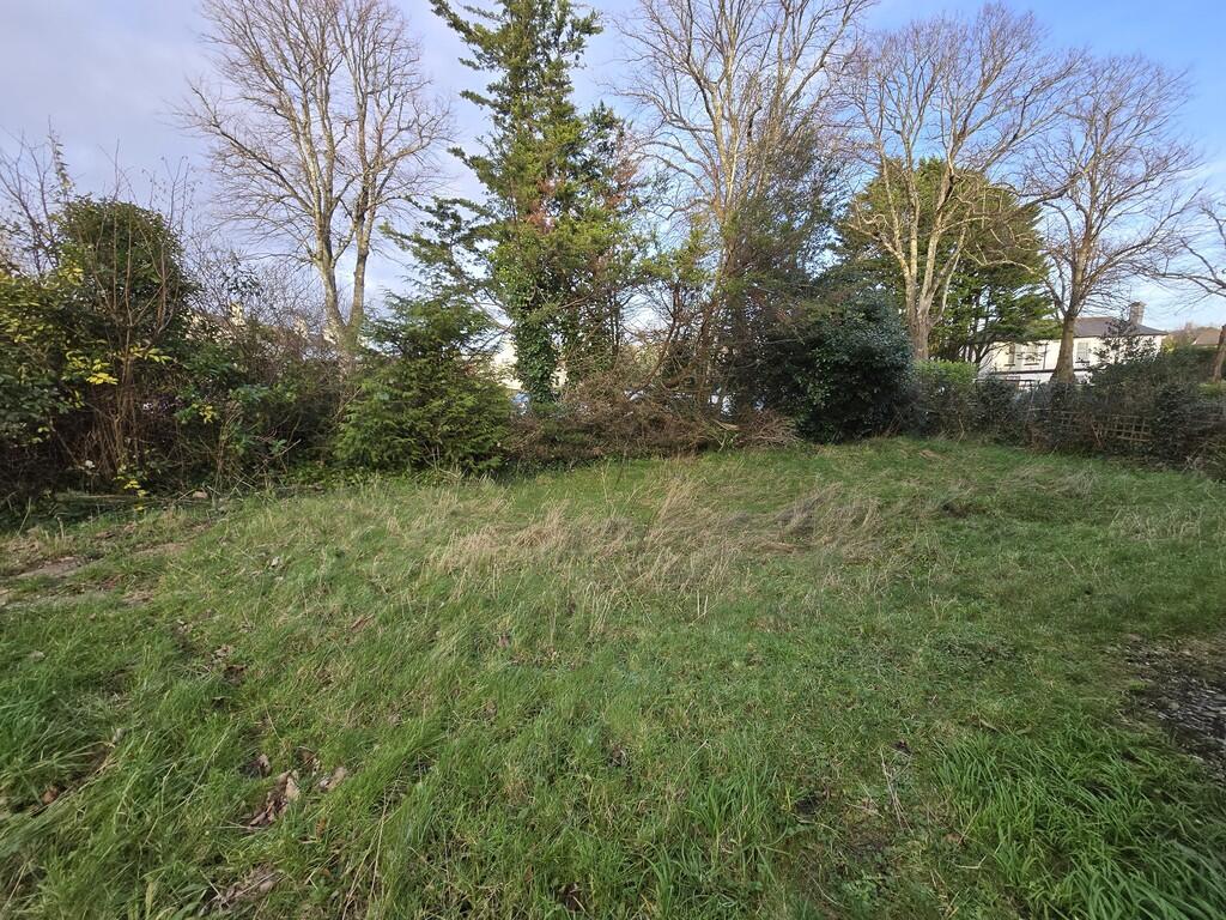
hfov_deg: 106.2
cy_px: 460
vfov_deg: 89.9
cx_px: 613
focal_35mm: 13
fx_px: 460
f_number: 2.2
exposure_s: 1/189
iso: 25
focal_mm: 1.7
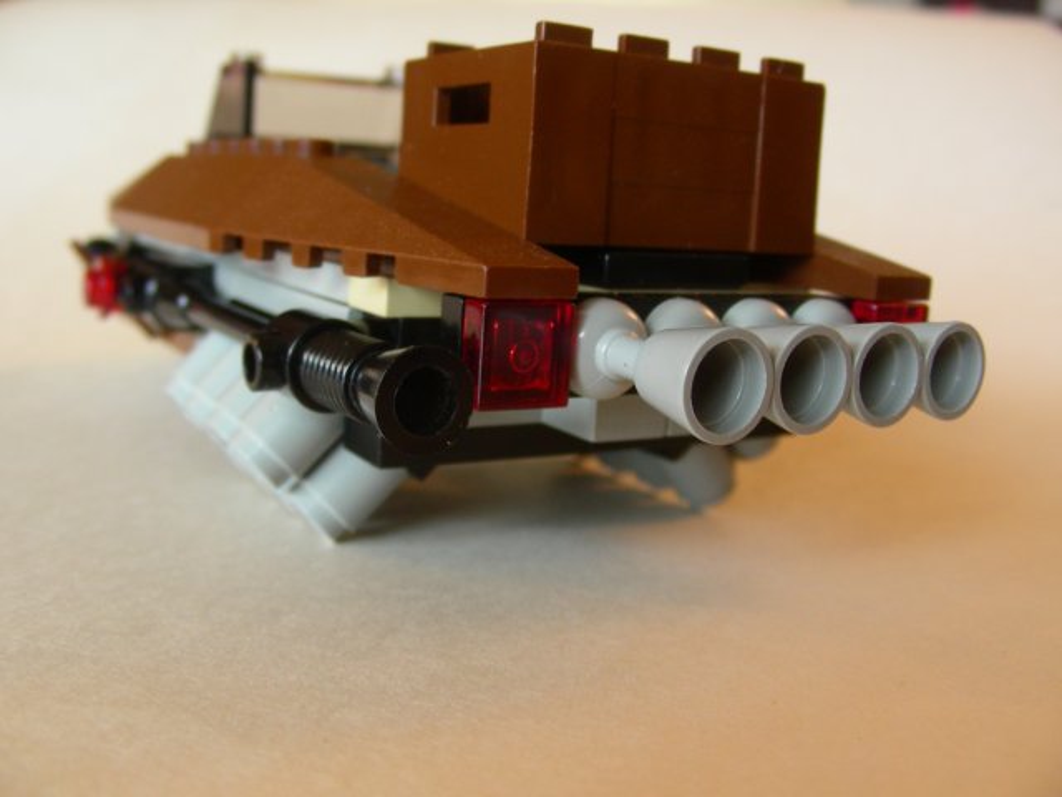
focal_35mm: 38
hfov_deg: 49.0
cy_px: 398
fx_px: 1166
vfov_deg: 37.7
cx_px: 531
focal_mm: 6.3
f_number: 3.5
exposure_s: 1/3.9
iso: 93
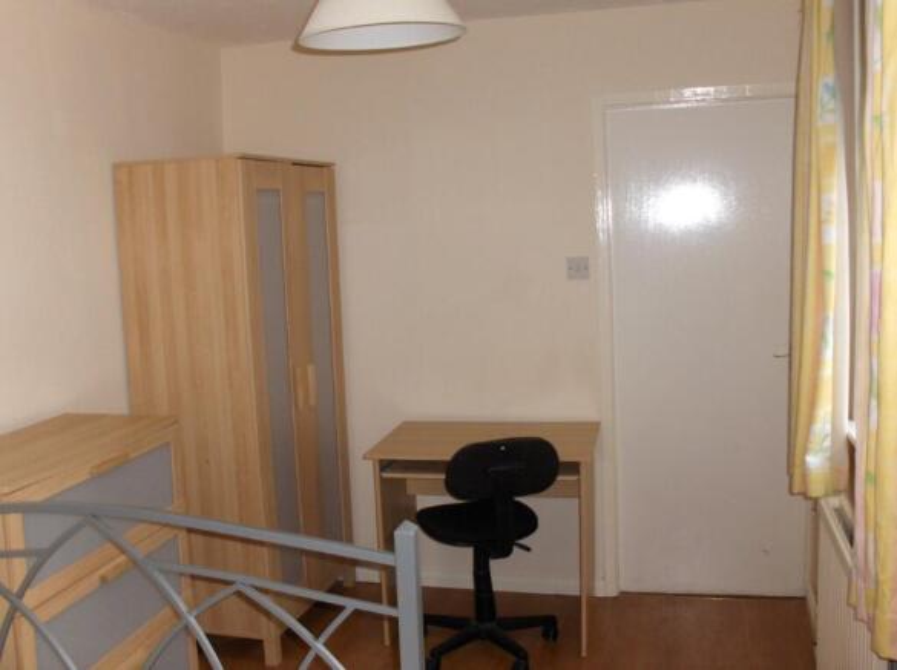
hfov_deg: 63.5
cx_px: 448
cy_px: 335
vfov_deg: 49.6
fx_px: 725
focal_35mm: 28
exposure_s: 1/60
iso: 54
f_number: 2.8
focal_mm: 5.8
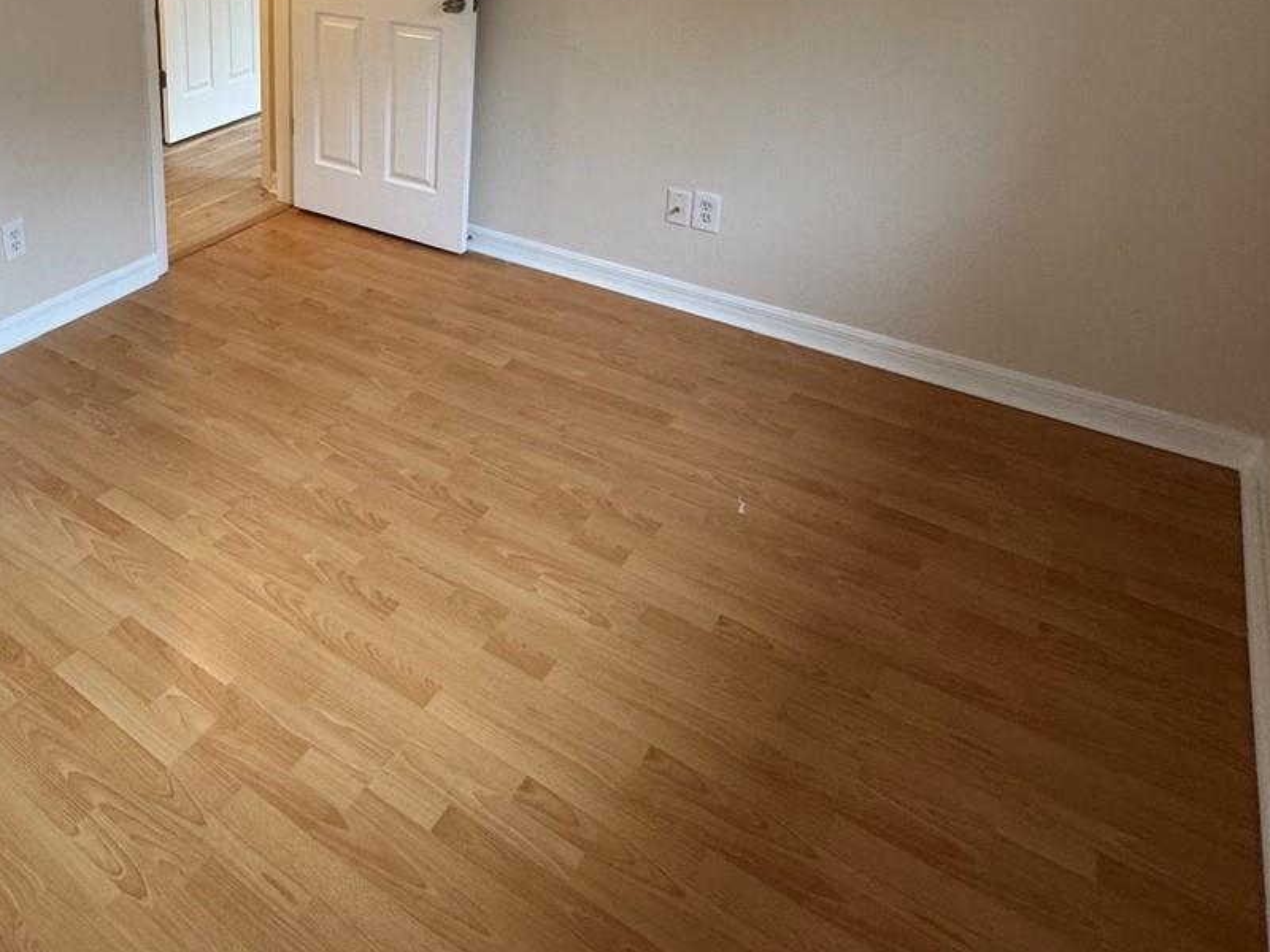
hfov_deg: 57.6
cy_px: 116
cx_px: 216
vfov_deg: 45.6
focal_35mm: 28
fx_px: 1027
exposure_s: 1/60
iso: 200
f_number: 2.2
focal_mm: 2.22
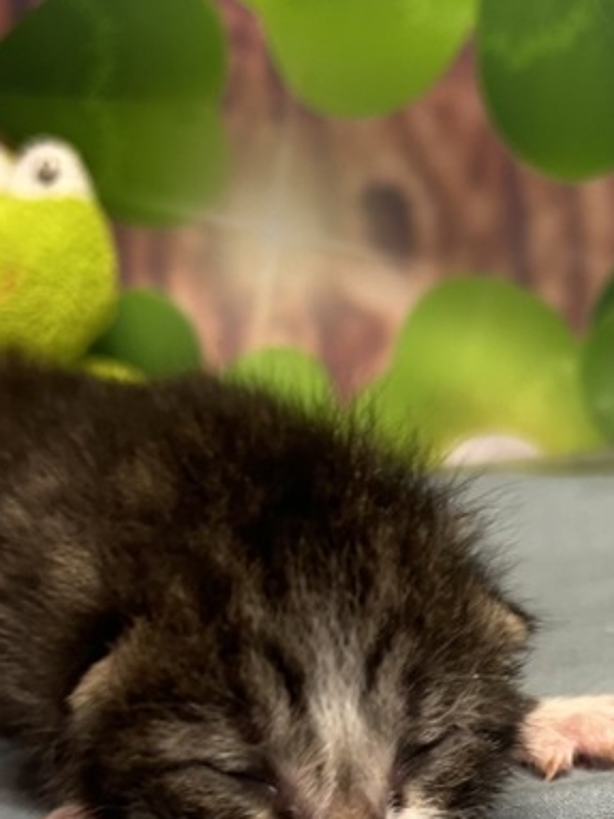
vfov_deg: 49.0
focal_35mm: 38
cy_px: 381
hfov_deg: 37.6
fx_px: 899
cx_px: 250
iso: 64
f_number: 1.5
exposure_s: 1/60
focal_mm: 5.7
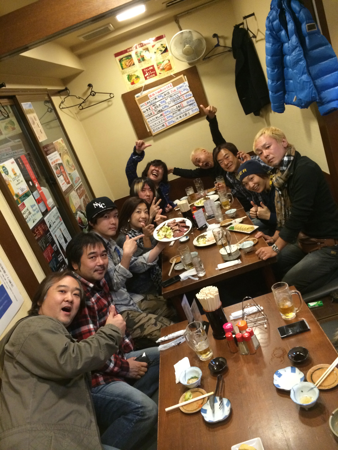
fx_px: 391
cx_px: 169
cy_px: 225
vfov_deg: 60.0
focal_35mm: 30
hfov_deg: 46.8
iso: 320
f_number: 2.2
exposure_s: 1/15
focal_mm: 4.12
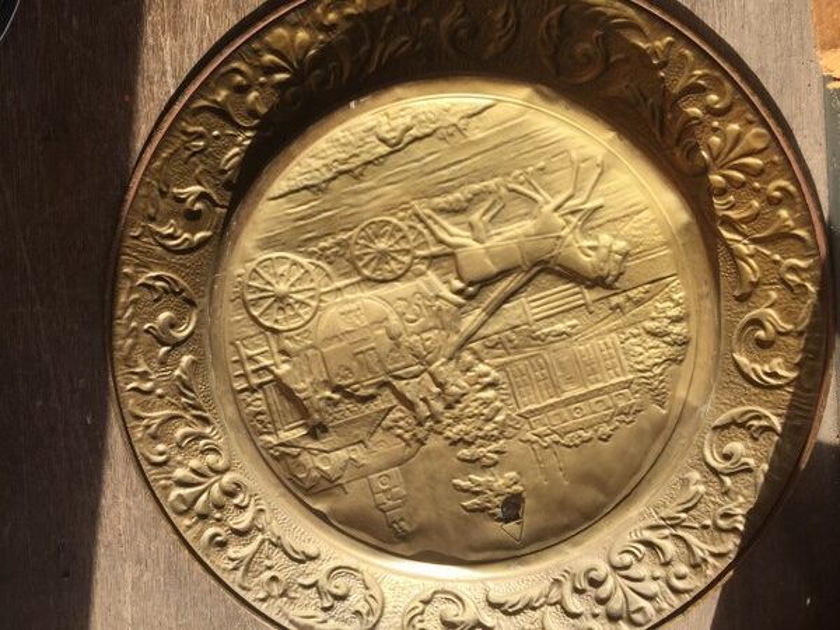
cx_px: 420
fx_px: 704
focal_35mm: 29
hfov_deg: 61.7
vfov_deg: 48.2
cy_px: 315
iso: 32
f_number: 2.2
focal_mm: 4.15
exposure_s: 1/807
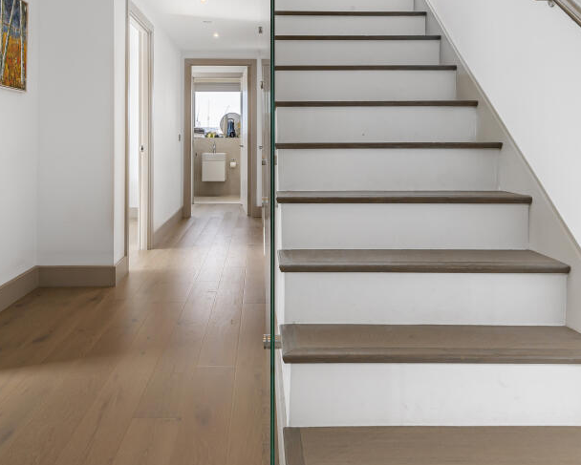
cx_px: 285
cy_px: 148
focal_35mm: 30
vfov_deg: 47.6
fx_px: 516
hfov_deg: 58.7
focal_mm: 19
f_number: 9
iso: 250
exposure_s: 1/60
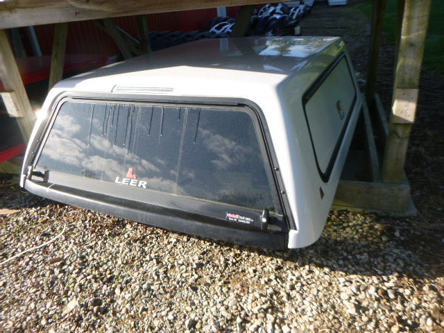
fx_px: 321
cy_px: 166
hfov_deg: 69.4
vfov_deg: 54.9
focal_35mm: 25
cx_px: 222
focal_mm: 4.5
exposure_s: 1/200
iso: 100
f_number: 3.9
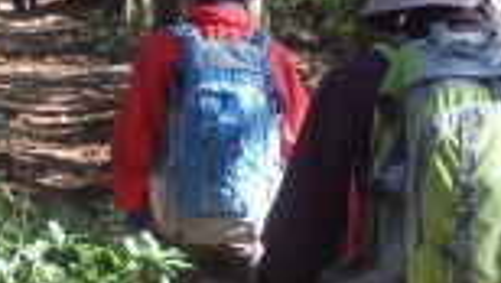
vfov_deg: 7.5
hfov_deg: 13.2
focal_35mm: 163
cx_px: 270
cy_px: 140
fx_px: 2168
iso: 200
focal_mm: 6.4
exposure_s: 1/60
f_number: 4.5
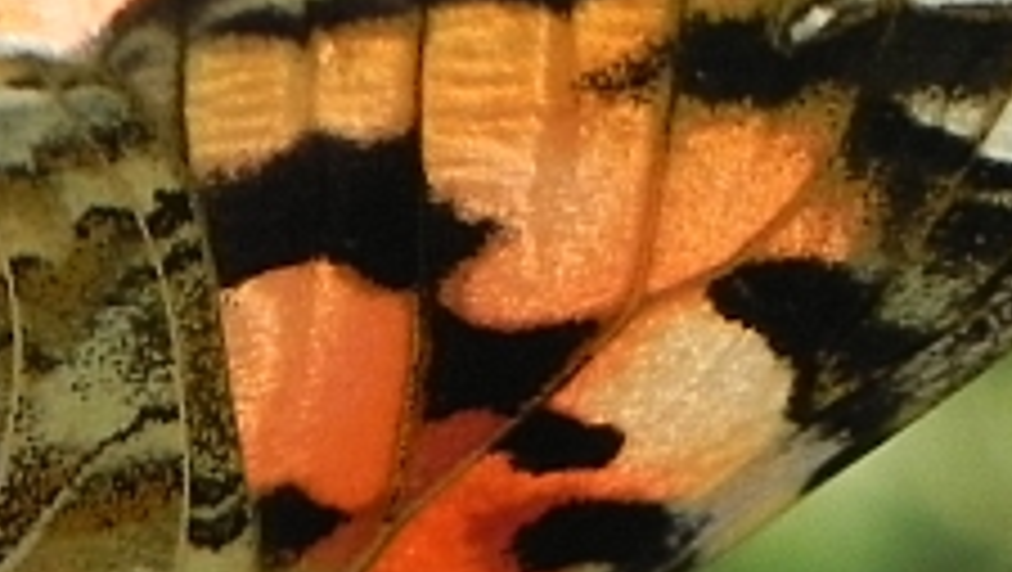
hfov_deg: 4.6
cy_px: 320
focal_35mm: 471
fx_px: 12649
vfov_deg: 2.6
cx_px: 472
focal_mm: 16.9
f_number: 4
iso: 160
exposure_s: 1/600
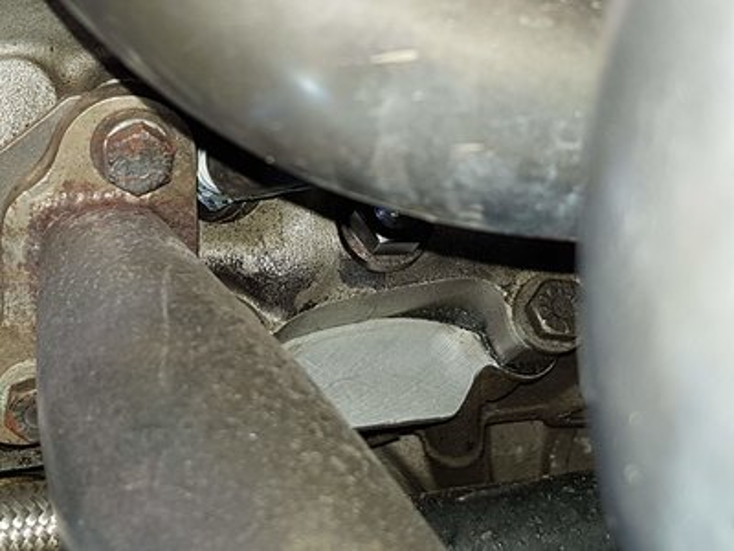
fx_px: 551
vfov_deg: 53.1
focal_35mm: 26
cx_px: 367
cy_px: 276
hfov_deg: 67.3
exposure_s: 1/50
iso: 64
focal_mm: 4.2
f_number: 1.7
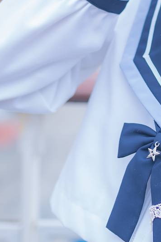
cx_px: 253
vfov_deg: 16.7
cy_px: -32
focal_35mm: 118
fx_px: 792
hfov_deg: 11.1
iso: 100
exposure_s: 1/320
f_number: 2
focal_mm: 35
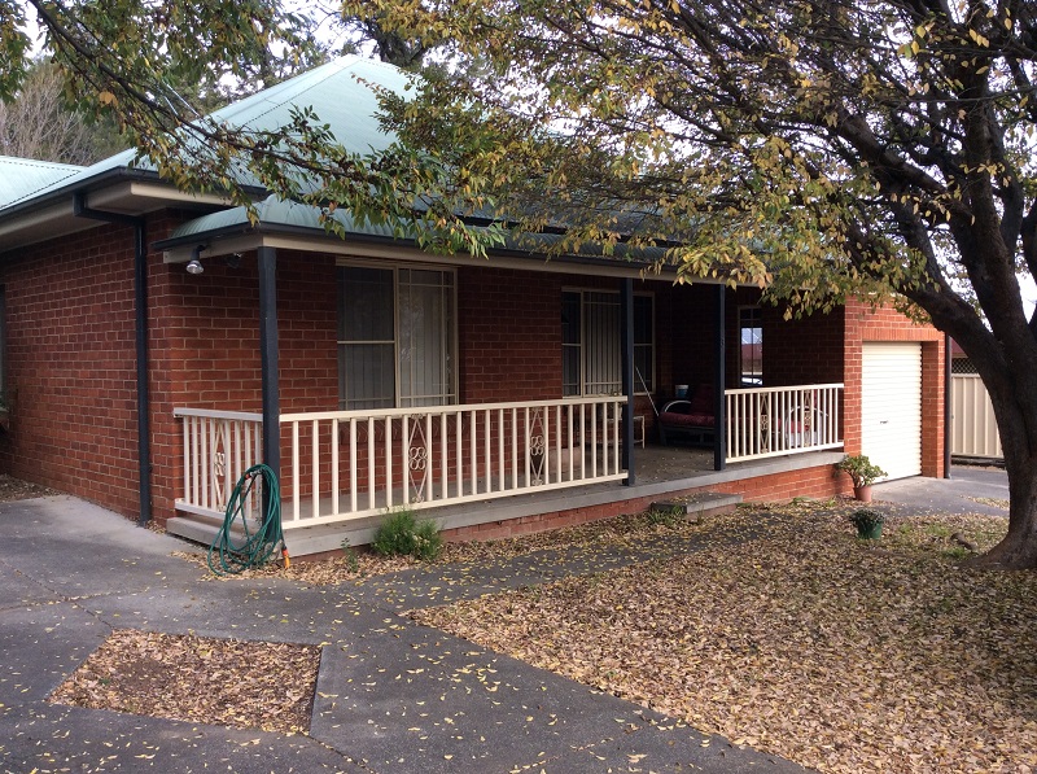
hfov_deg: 55.4
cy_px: 387
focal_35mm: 33
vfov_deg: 42.8
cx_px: 518
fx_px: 987
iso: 32
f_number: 2.4
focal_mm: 3.3
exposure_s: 1/194
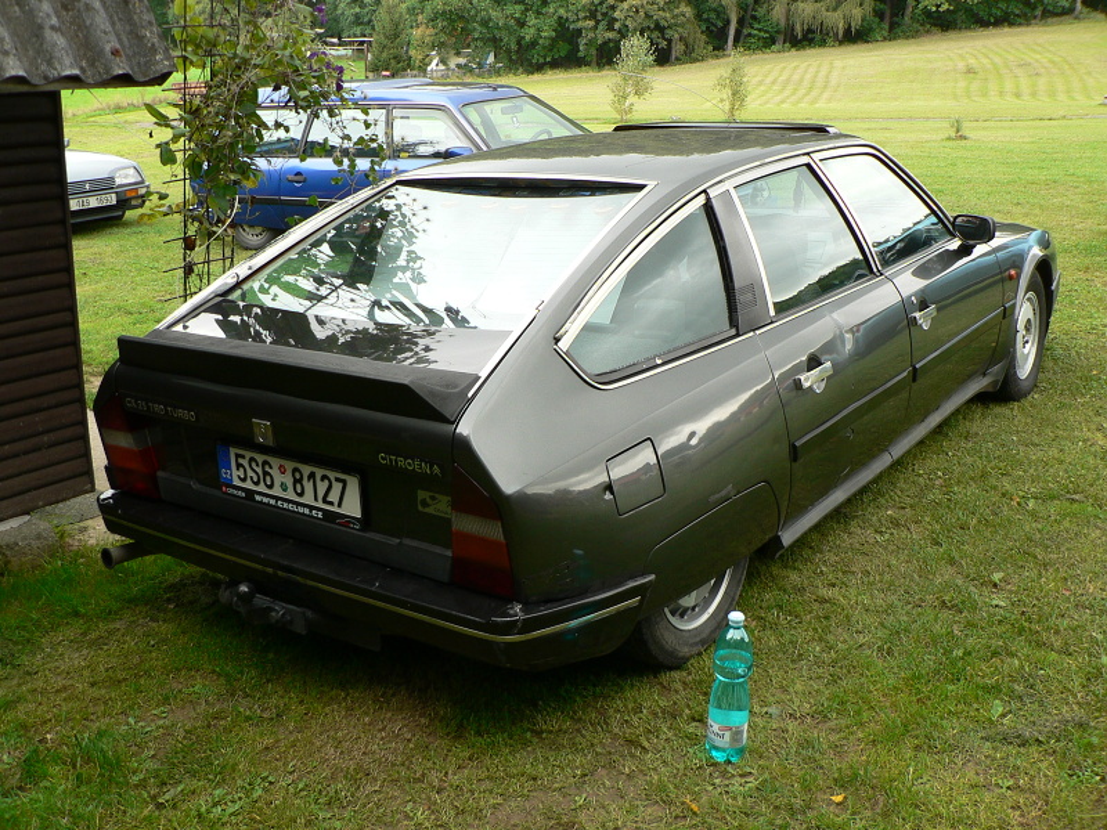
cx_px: 554
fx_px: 1151
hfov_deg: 51.4
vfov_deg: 39.7
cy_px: 415
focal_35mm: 36
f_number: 2.8
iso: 80
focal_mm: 6
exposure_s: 1/50
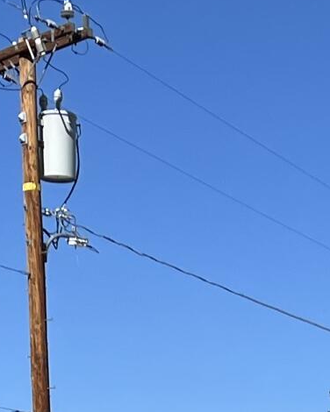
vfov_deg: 10.6
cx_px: 278
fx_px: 1978
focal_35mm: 162
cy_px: 917
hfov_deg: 9.5
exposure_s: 1/6579
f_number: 1.5
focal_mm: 5.7
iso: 50
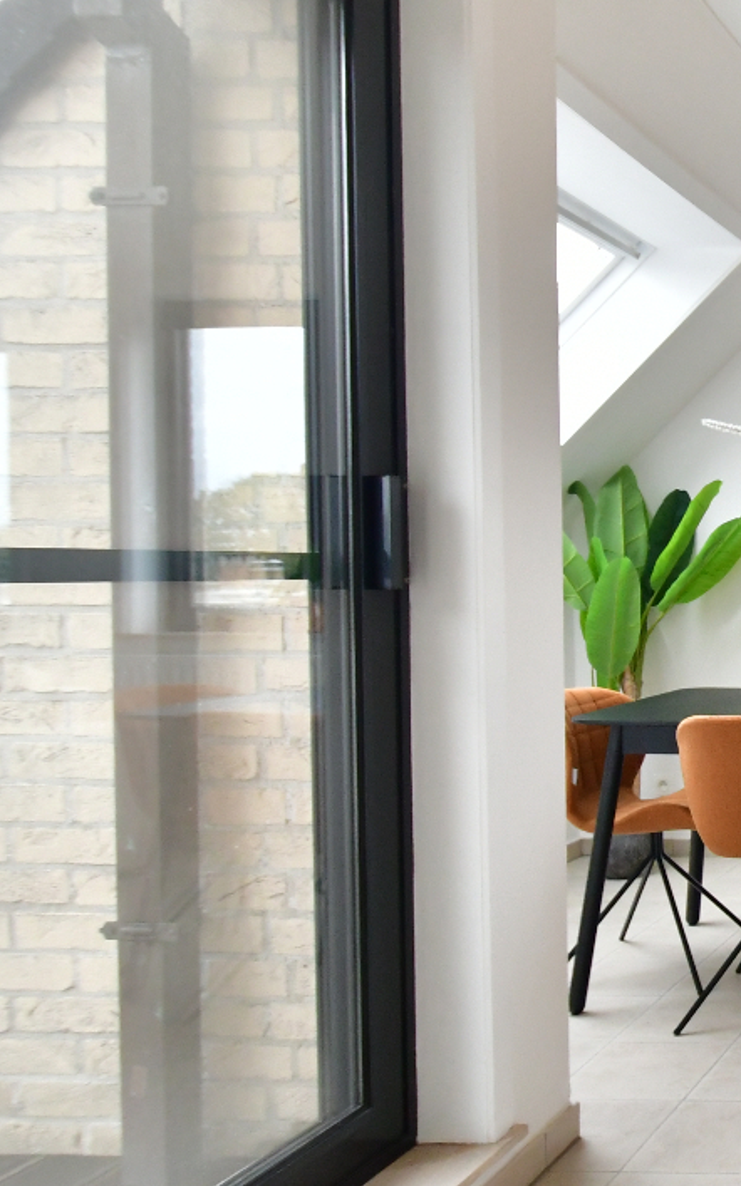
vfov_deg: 55.3
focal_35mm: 35
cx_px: 1122
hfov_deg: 26.2
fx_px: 1132
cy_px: 621
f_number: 6.3
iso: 1250
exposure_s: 1/100
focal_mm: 10
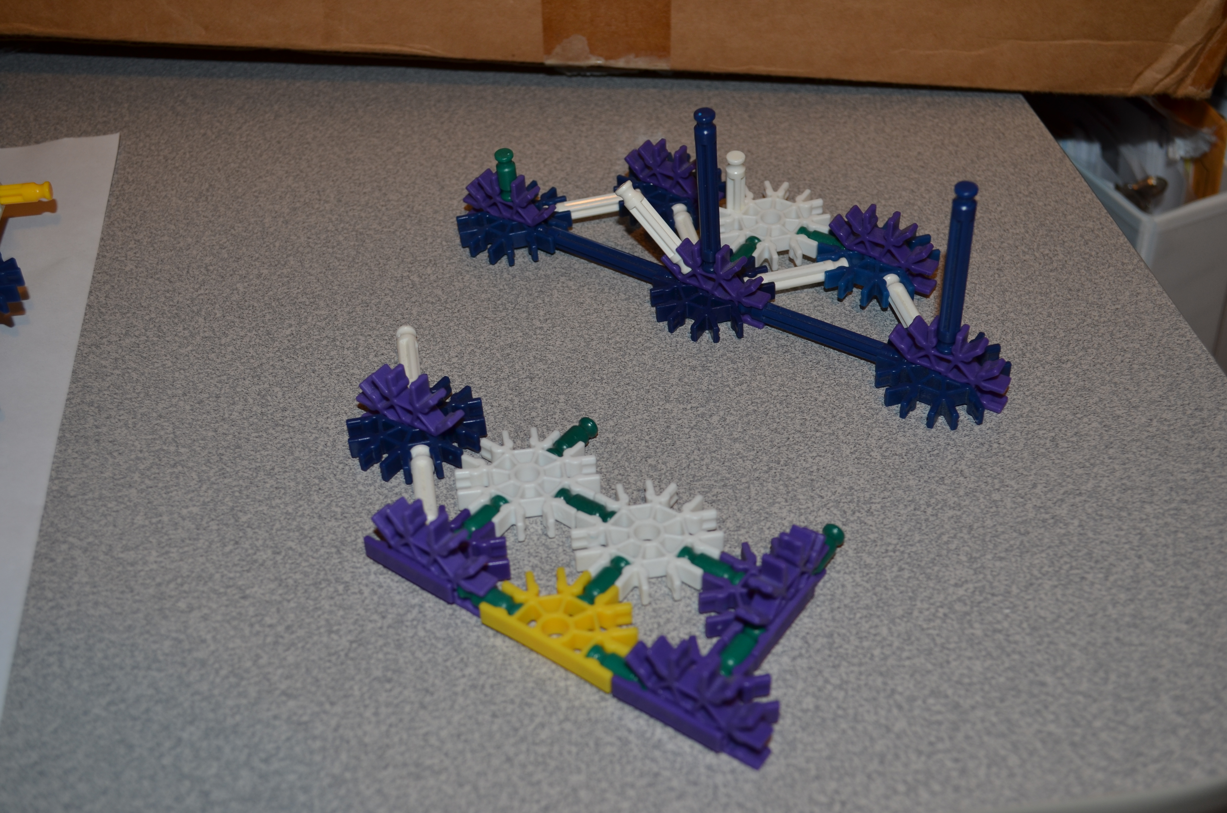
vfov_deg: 34.1
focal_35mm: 39
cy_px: 406
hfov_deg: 49.6
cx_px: 614
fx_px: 1326
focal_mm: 26
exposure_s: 1/30
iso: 200
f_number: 5.6
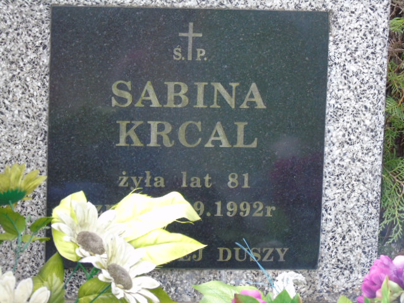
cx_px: 202
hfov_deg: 9.3
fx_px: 2474
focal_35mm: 212
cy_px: 152
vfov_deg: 7.0
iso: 400
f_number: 4.7
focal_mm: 38
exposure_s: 1/60
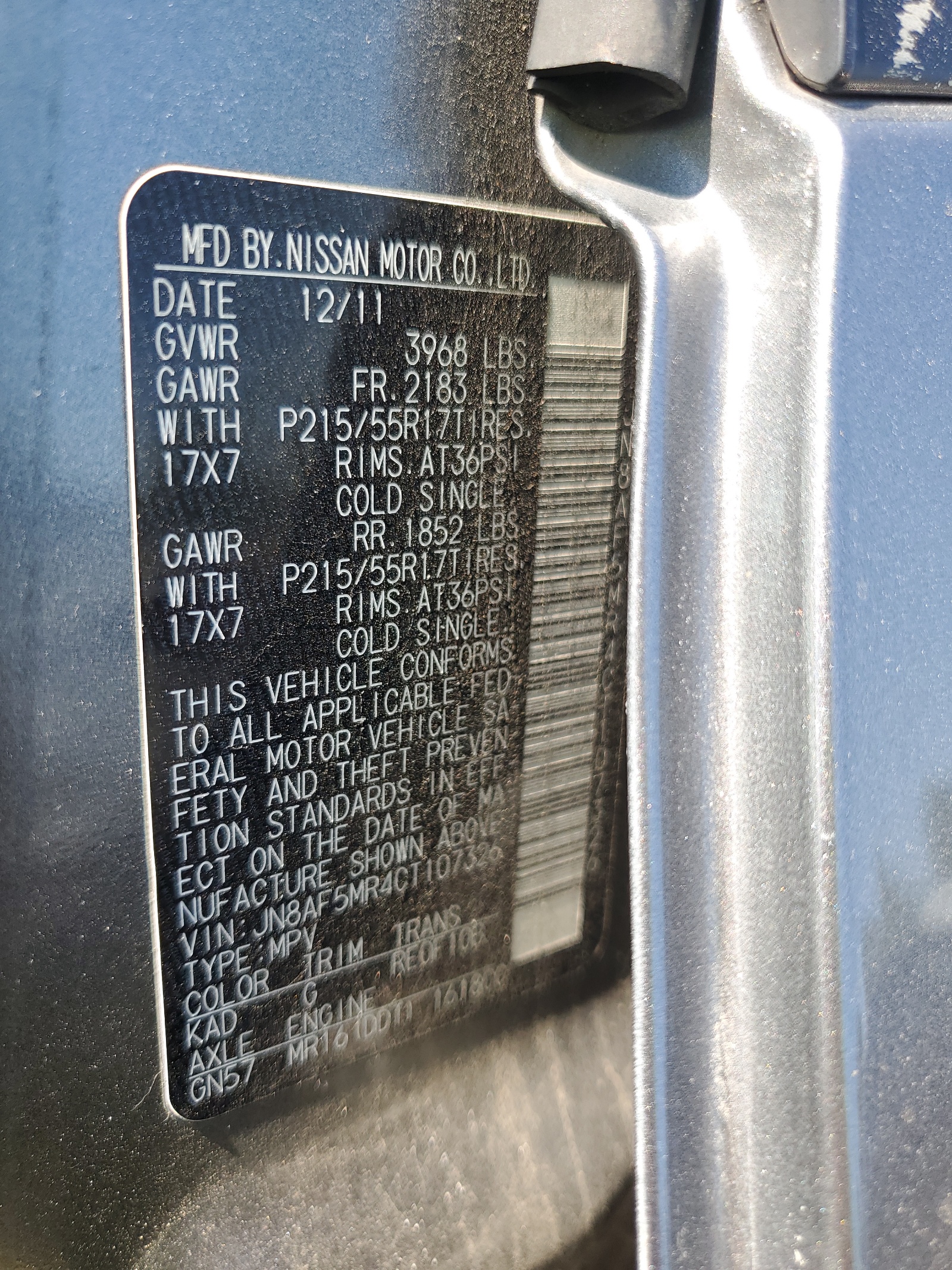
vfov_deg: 67.3
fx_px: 953
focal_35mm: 26
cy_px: 635
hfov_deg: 53.1
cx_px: 476
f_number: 1.5
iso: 50
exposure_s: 1/556
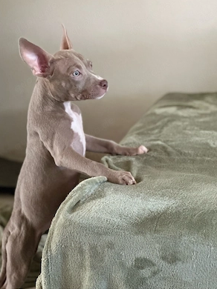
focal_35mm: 79
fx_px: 661
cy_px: 142
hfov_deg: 18.6
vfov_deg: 24.7
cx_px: 108
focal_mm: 9
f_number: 2.8
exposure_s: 1/40
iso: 400
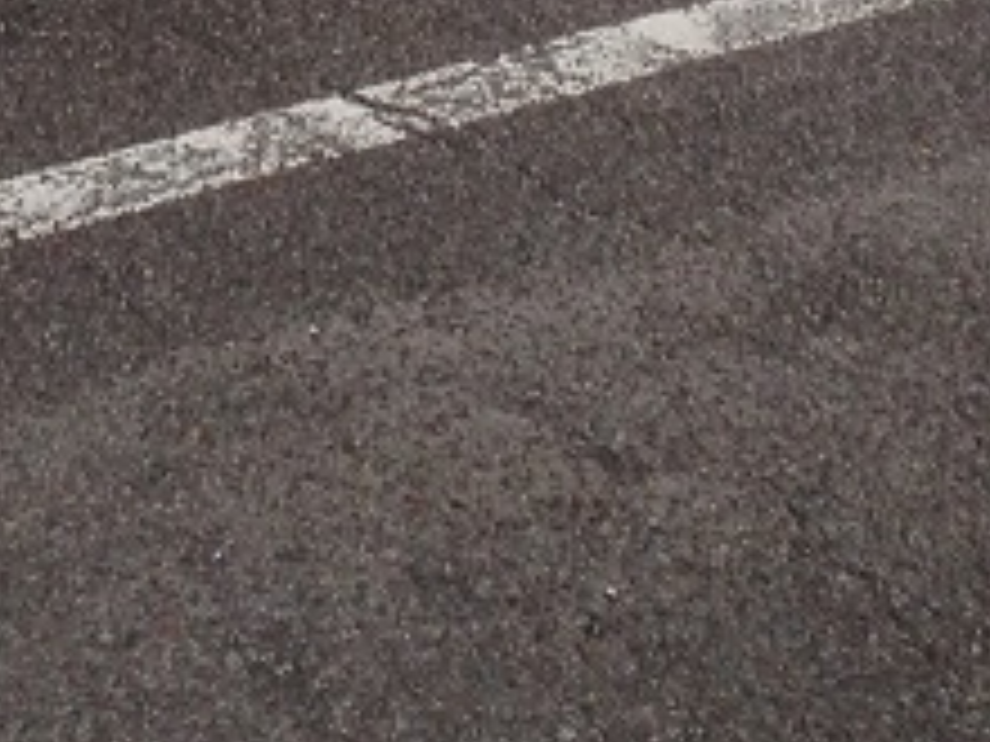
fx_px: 4662
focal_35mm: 163
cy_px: -800
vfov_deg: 8.6
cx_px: 140
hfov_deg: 12.1
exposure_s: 1/1783
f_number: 2.4
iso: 50
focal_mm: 4.28
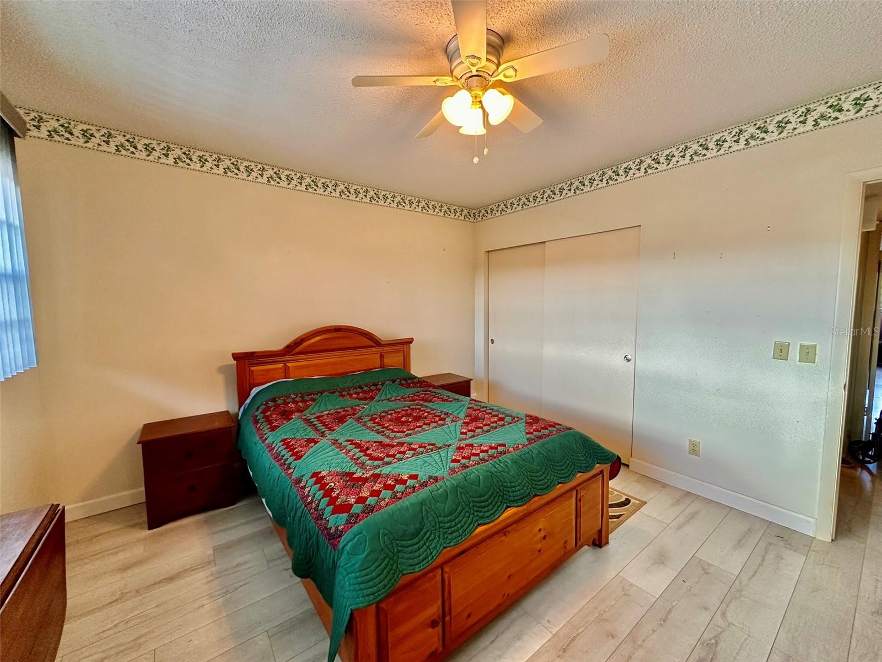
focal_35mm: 14
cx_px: 441
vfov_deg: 85.7
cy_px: 331
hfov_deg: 102.1
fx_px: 357
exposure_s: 1/60
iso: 160
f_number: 2.2
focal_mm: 2.22
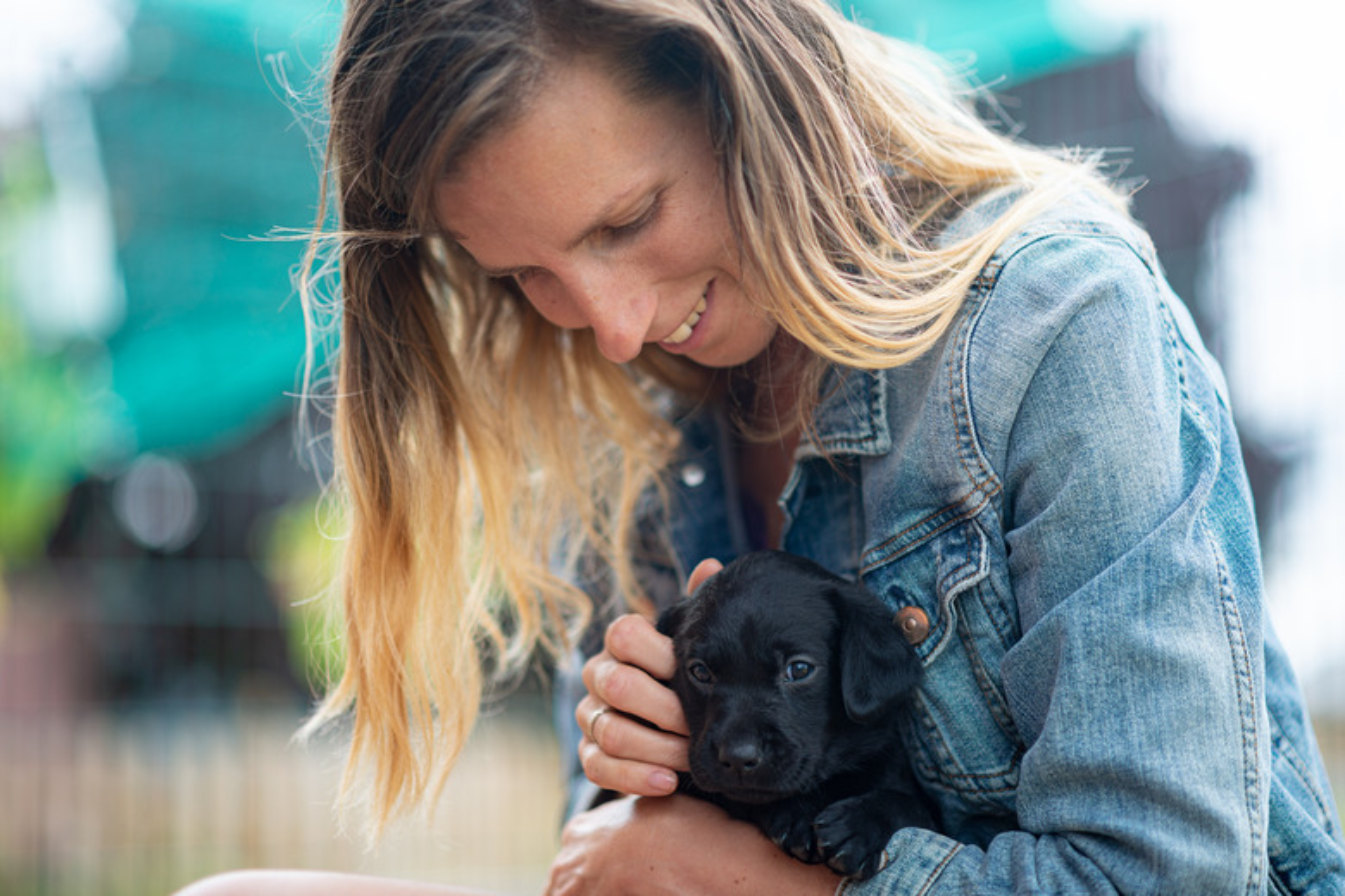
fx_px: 3175
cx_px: 672
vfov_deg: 16.1
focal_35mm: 85
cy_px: 448
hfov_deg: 23.9
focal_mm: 85
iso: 100
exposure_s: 1/640
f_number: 1.8
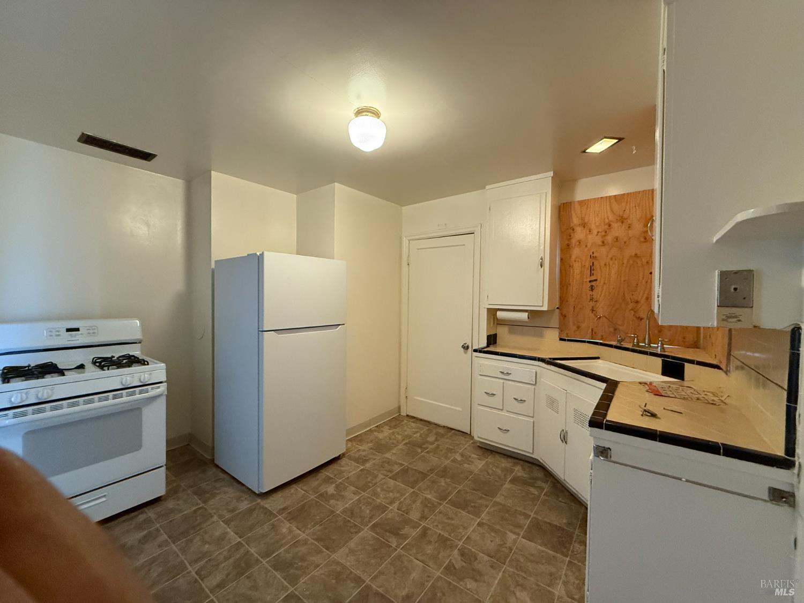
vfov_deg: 85.7
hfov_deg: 102.1
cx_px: 402
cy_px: 302
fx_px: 325
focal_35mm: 14
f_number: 2.2
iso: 500
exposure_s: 1/60
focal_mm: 2.22
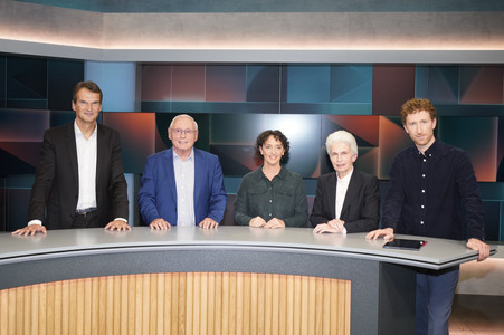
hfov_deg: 50.7
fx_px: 532
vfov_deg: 35.0
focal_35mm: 38
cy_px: 168
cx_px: 252
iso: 2000
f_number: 5.6
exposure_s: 1/125
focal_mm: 38
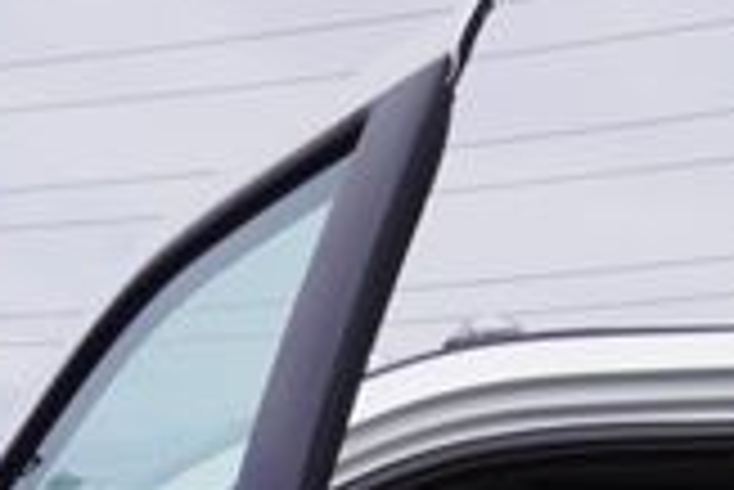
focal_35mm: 188
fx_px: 3836
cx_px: 153
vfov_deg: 6.7
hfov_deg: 10.9
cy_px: 1434
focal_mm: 20
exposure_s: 1/200
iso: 100
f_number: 10
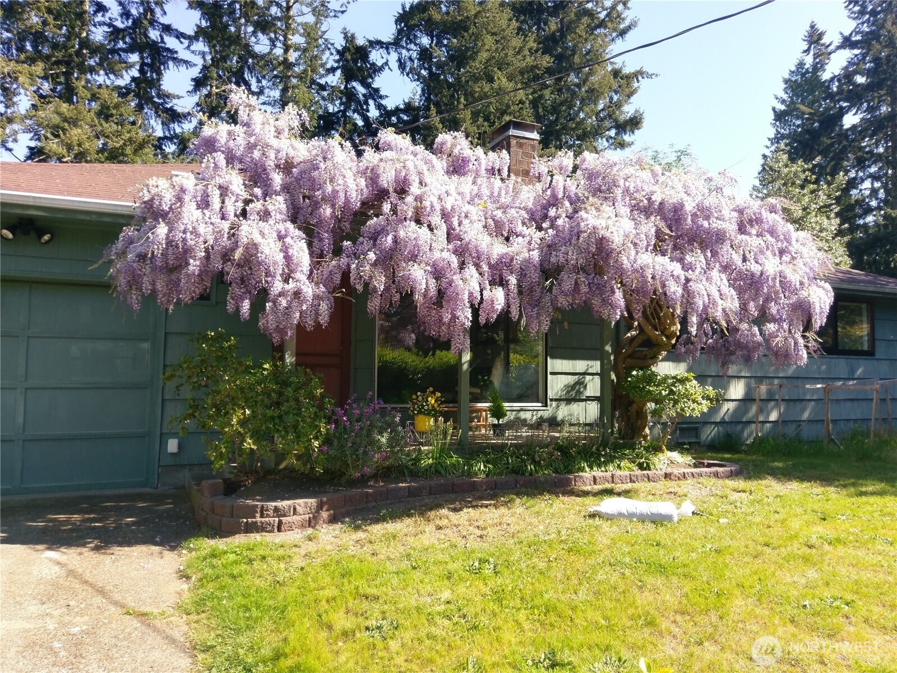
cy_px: 336
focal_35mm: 26
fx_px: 674
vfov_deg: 53.1
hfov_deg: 67.3
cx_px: 448
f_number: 1.8
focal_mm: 4.58
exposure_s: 1/828
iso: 100
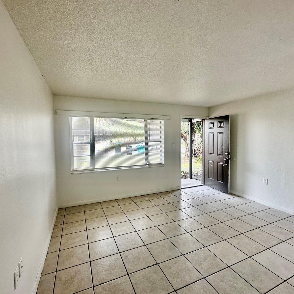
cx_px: 144
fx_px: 163
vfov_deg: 84.0
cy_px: 145
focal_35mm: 17
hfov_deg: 84.0
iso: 64
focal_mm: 2.22
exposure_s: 1/99
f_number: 2.2
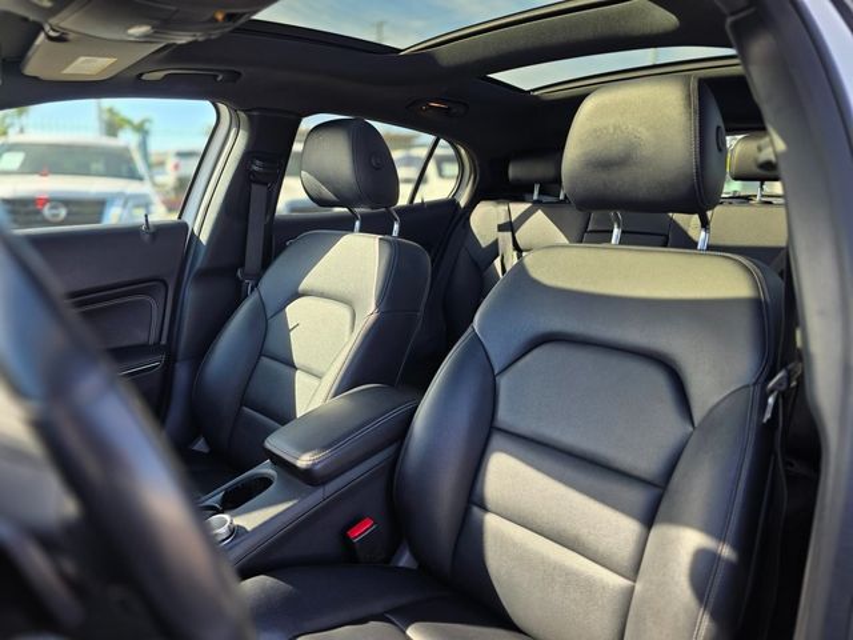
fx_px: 567
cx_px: 426
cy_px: 320
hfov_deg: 73.9
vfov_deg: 58.9
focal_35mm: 23
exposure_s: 1/359
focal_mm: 6.3
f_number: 1.7
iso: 50
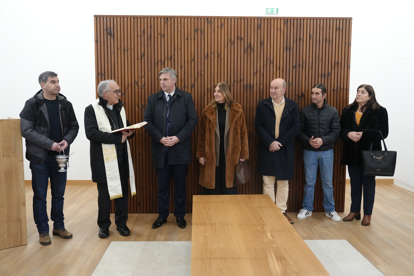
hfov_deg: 58.7
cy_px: 138
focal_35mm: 32
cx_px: 207
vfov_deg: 41.1
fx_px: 368
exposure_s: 1/160
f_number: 4
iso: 6400
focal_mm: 32
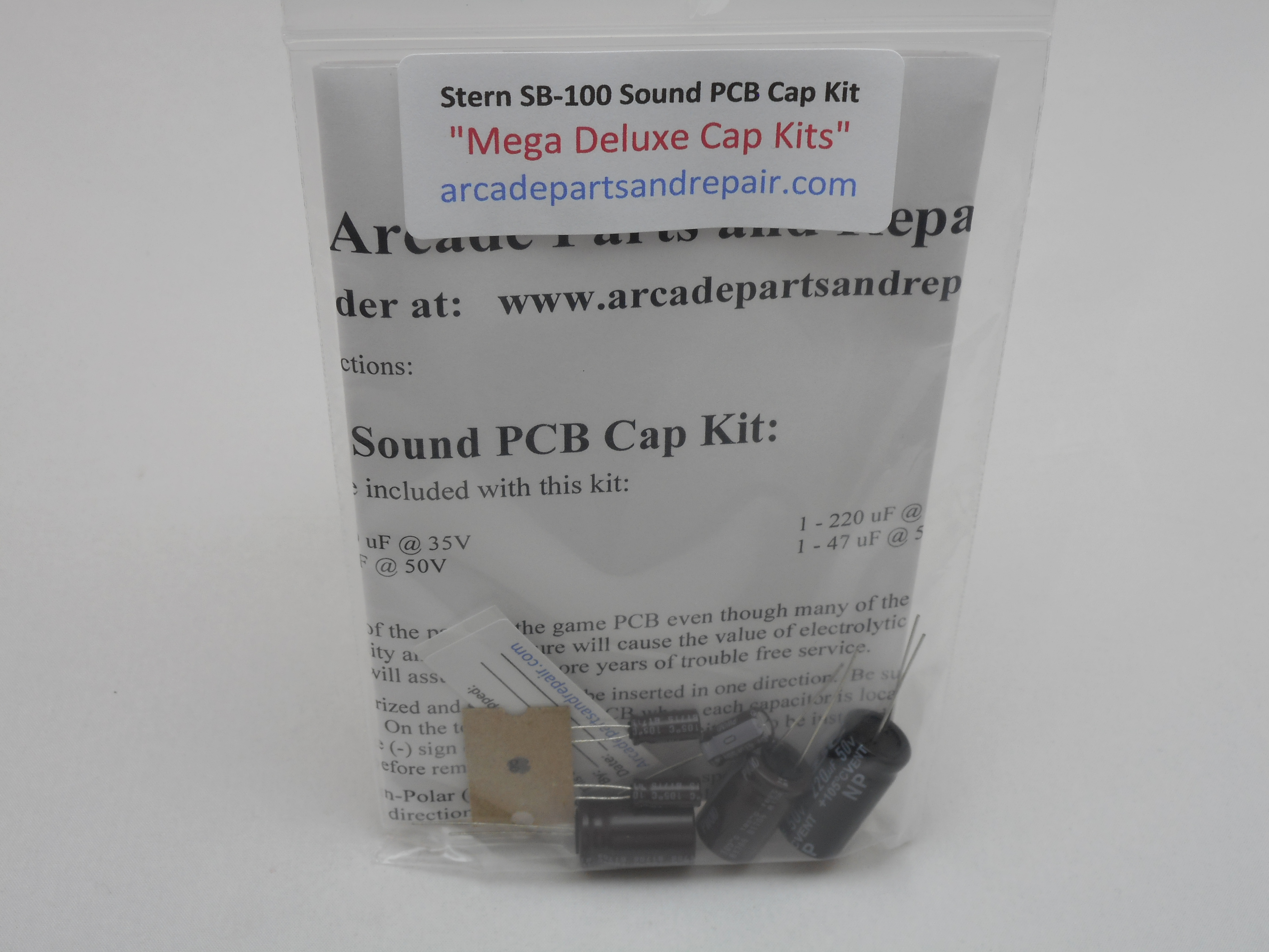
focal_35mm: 51
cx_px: 634
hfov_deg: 37.5
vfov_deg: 28.6
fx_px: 1870
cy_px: 476
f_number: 4.9
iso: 80
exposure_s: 1/30
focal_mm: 9.1
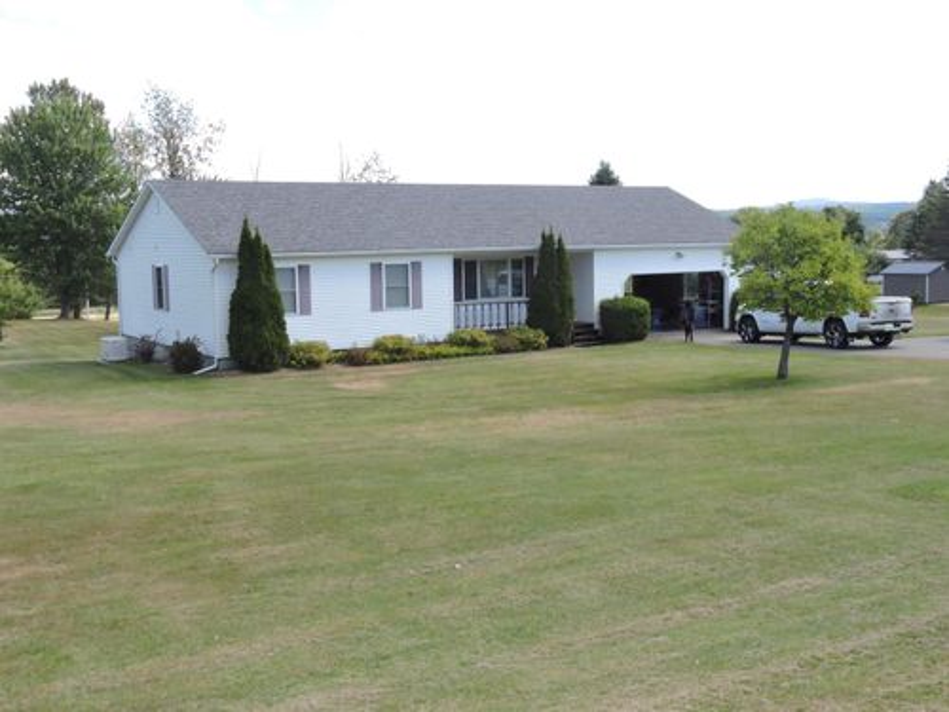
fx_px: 1097
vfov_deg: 36.0
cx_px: 474
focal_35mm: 40
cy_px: 356
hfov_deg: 46.8
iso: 560
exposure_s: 1/1600
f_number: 3.8
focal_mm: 7.2
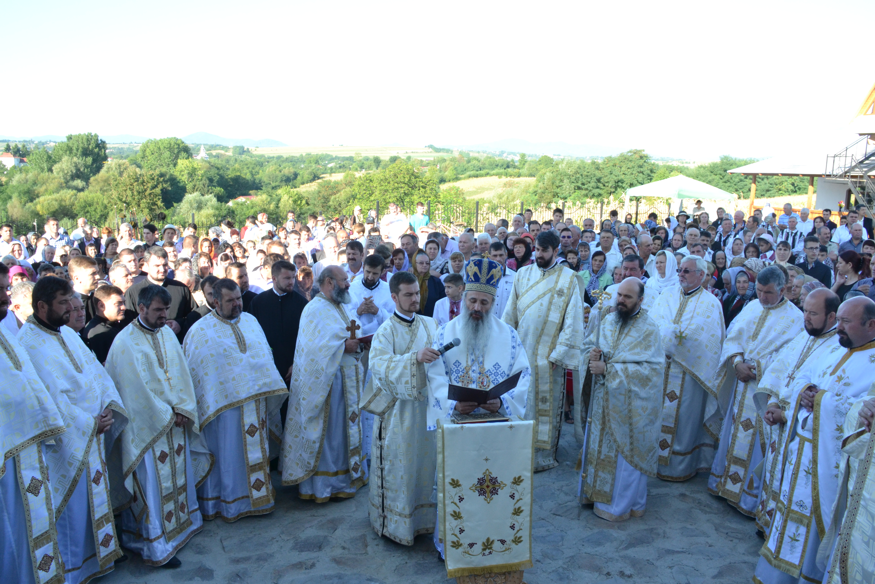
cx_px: 438
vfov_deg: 47.9
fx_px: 656
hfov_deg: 67.4
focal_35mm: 27
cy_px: 292
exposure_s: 1/100
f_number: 13
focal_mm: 18
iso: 800
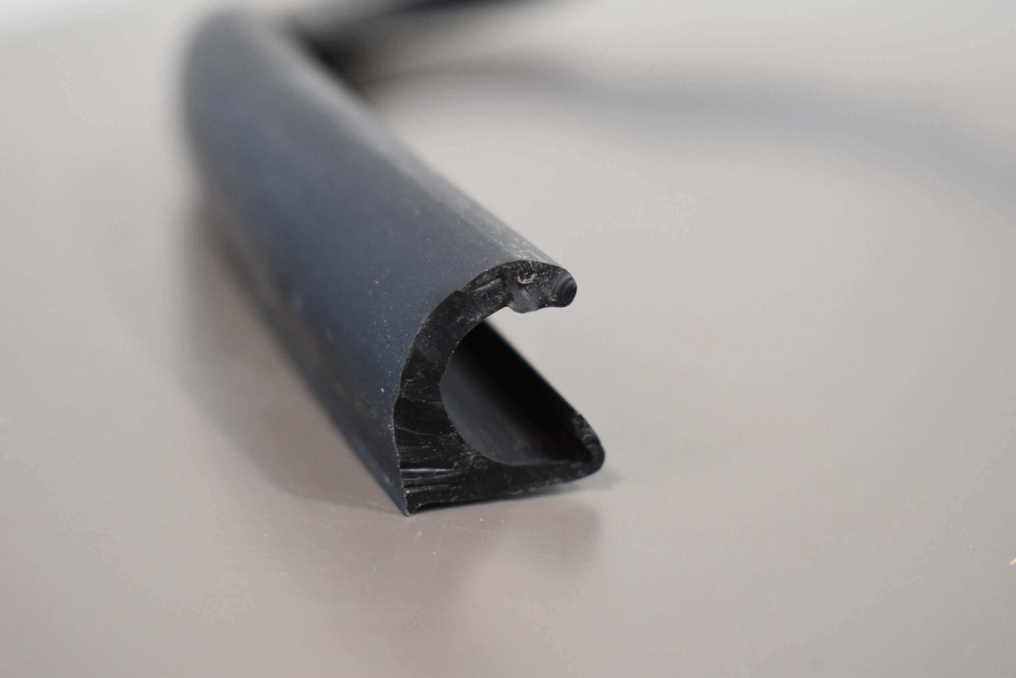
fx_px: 1693
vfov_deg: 22.6
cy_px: 339
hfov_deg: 33.4
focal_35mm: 60
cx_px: 508
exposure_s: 1/60
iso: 800
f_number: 5
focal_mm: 40
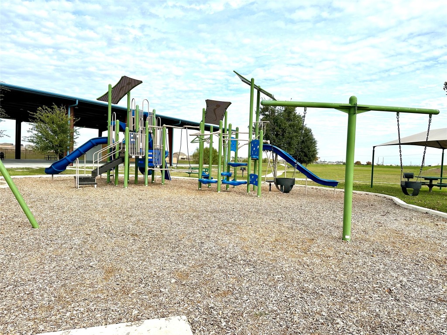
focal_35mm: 24
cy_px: 168
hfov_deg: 71.6
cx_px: 224
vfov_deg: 56.8
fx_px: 310
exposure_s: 1/5263
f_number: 1.78
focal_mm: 6.86
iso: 80
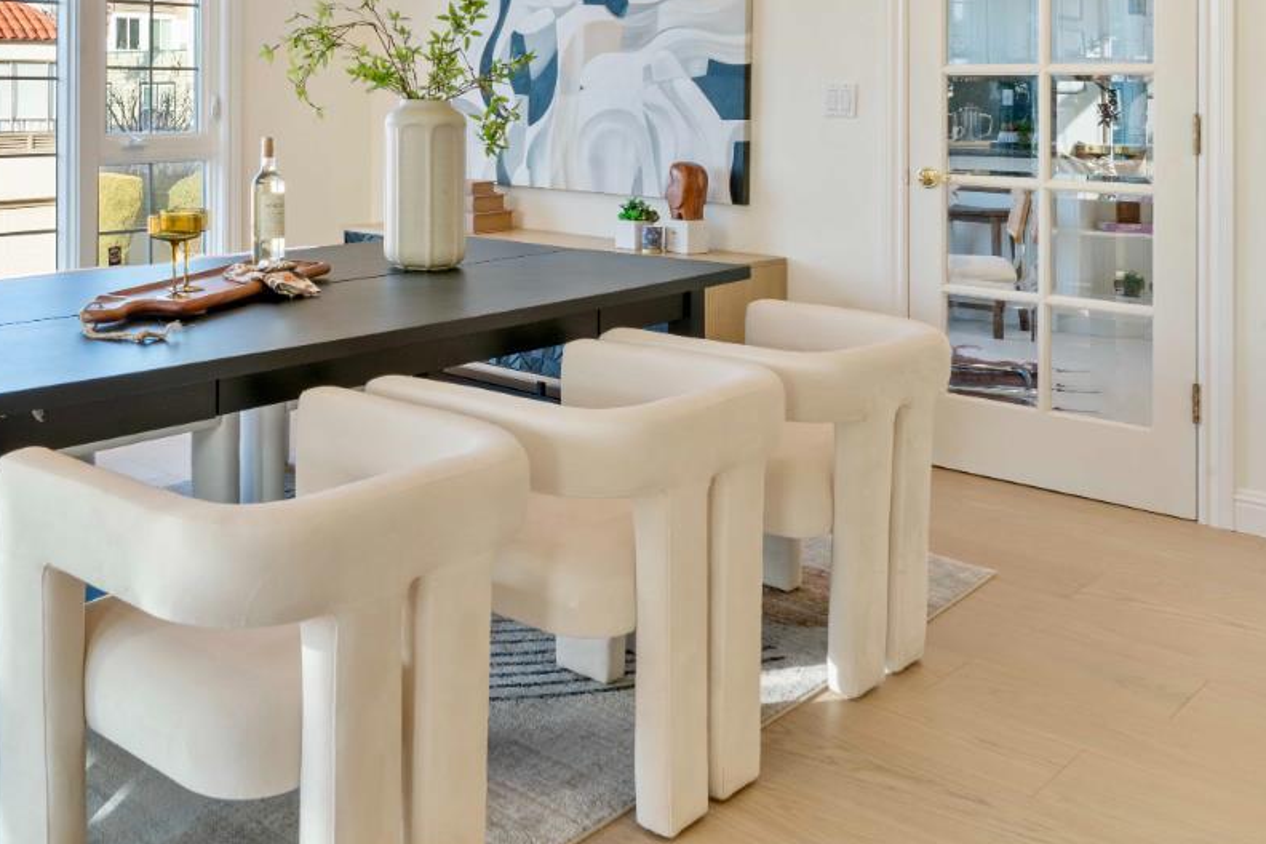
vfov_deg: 34.6
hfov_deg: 52.0
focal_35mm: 36
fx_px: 1266
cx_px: 409
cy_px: 70
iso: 250
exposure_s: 1/6
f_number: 16
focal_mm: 19
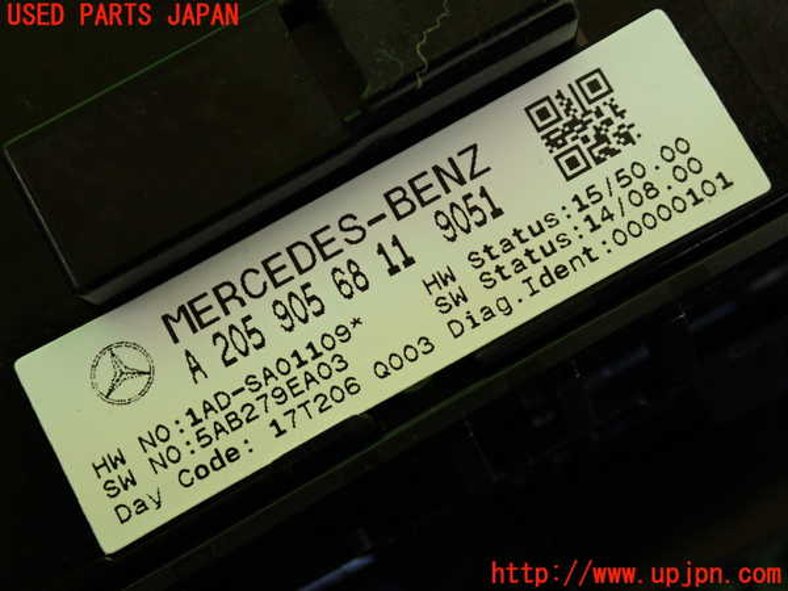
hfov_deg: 33.2
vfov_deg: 25.2
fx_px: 1320
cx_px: 394
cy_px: 296
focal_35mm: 58
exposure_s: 1/125
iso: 500
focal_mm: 10.35
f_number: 3.5
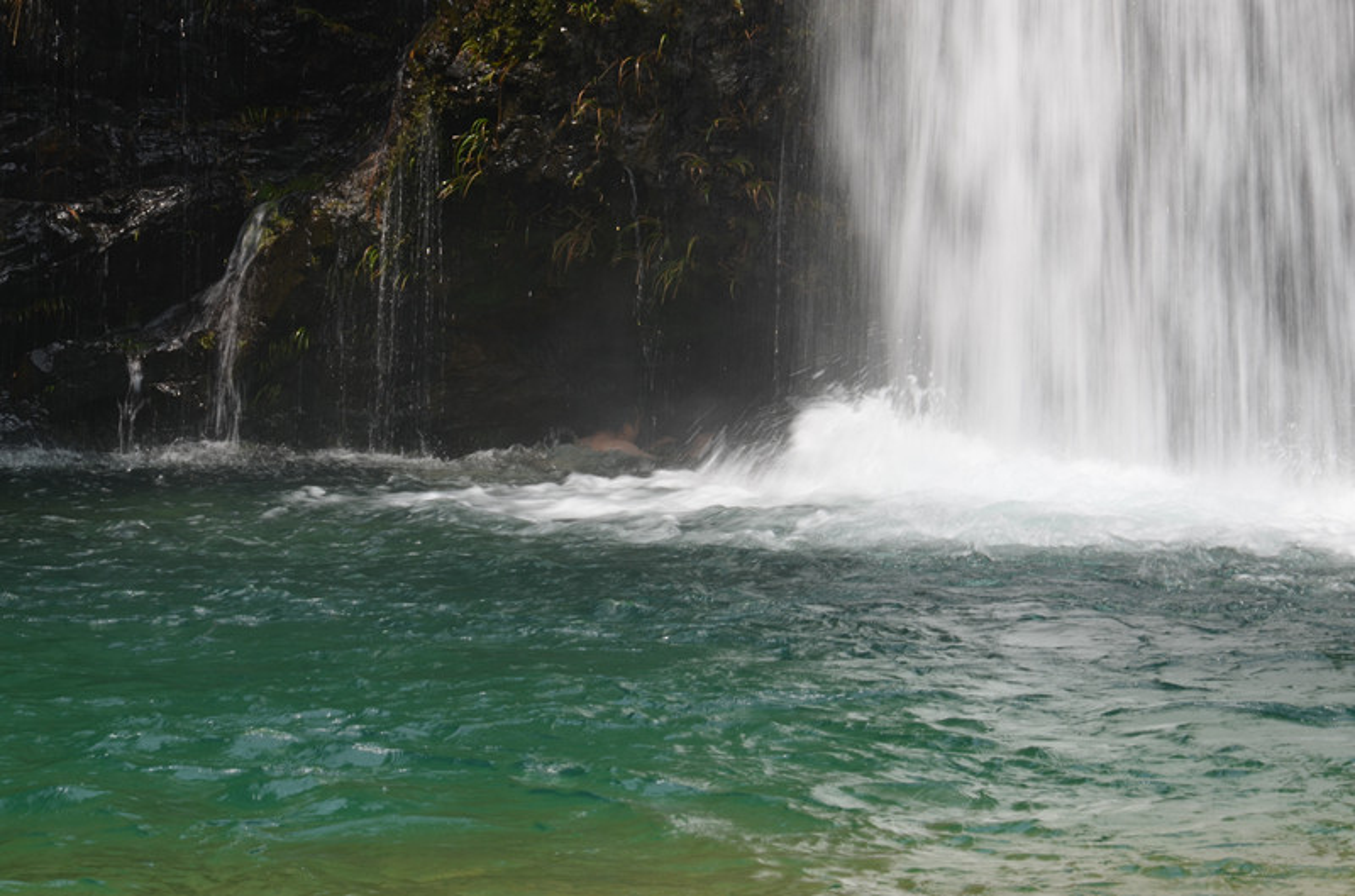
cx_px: 678
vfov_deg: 8.7
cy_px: 448
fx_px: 5913
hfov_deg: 13.1
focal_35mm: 158
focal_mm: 105
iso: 100
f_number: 18
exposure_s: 1/30
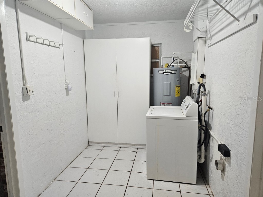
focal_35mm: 23
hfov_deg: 73.9
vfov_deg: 58.9
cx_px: 132
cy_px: 98
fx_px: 175
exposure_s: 1/170
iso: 320
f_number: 1.8
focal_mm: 5.4
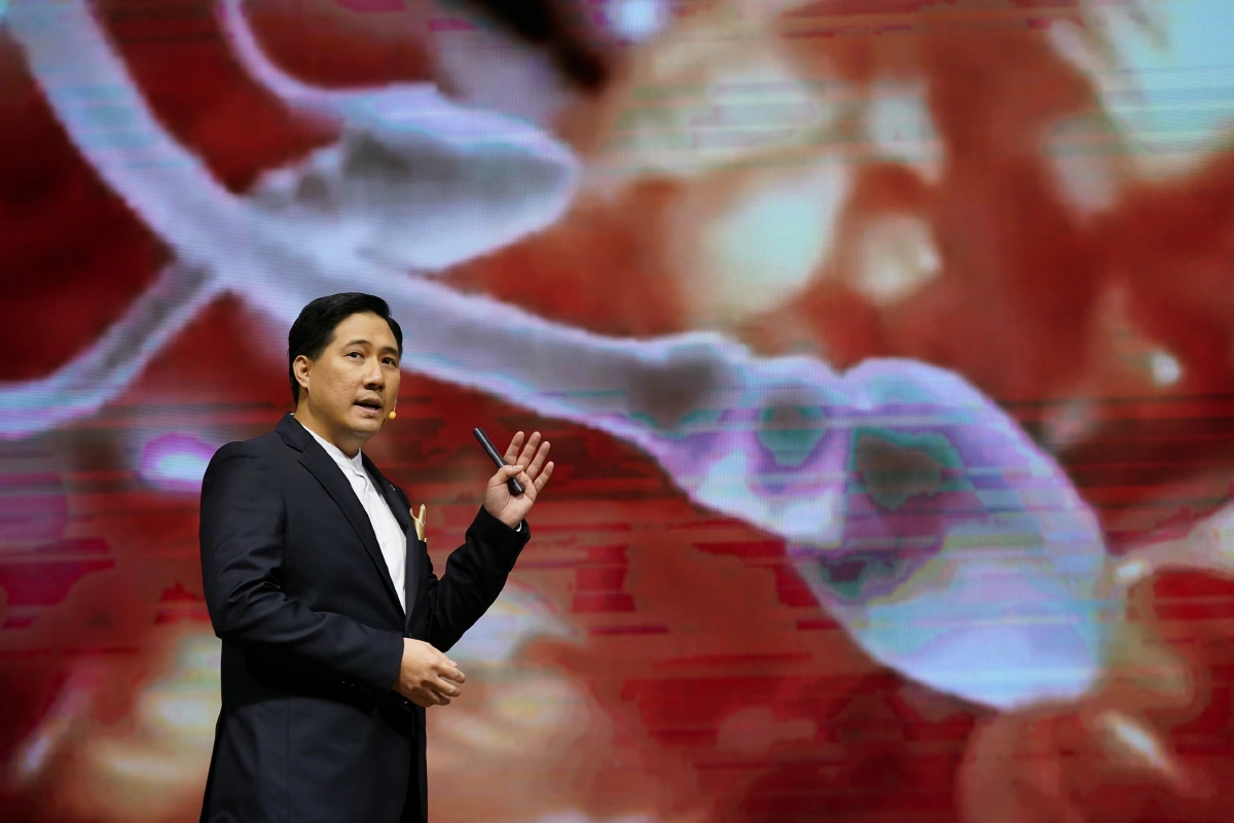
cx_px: 617
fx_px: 3050
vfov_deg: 15.4
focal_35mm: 89
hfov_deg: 22.9
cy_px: 412
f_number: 3.2
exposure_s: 1/125
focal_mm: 89
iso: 500
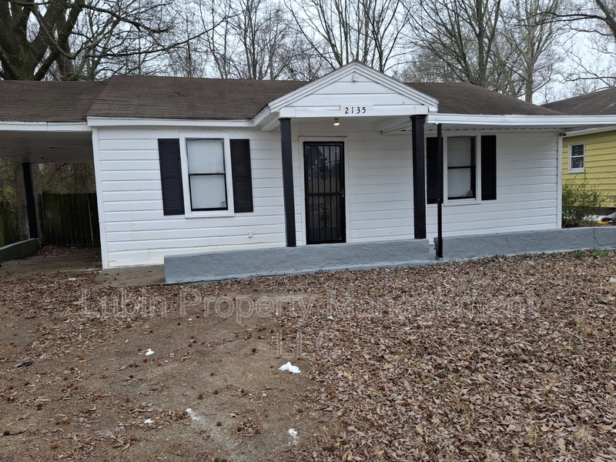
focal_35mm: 25
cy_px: 231
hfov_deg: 69.4
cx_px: 308
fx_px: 445
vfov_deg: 54.9
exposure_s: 1/332
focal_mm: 4.69
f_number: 1.8
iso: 25
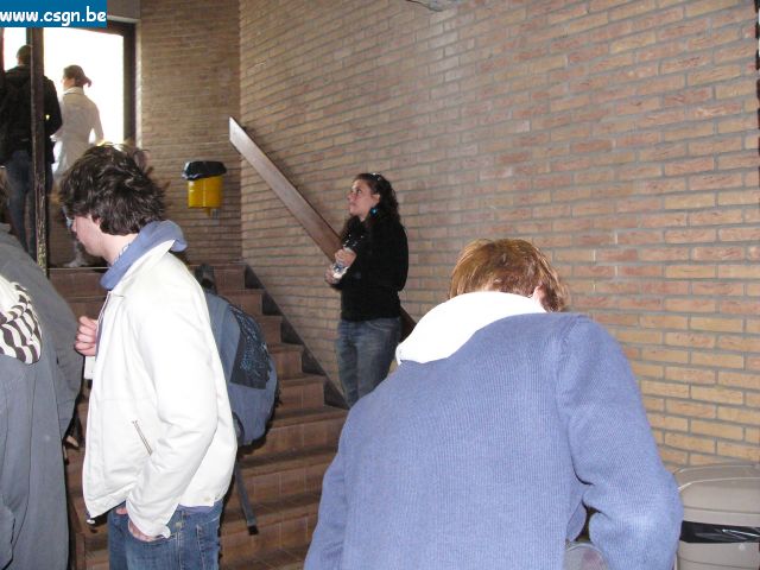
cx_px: 380
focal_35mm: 36
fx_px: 790
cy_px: 285
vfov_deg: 39.7
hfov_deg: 51.4
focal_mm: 6
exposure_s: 1/60
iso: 300
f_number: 2.8
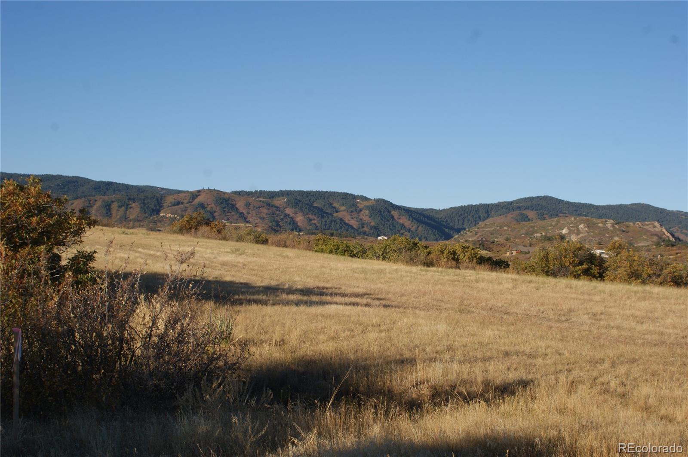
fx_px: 1146
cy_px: 228
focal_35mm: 60
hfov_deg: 33.4
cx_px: 344
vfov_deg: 22.6
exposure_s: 1/100
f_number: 11
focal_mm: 40
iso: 100
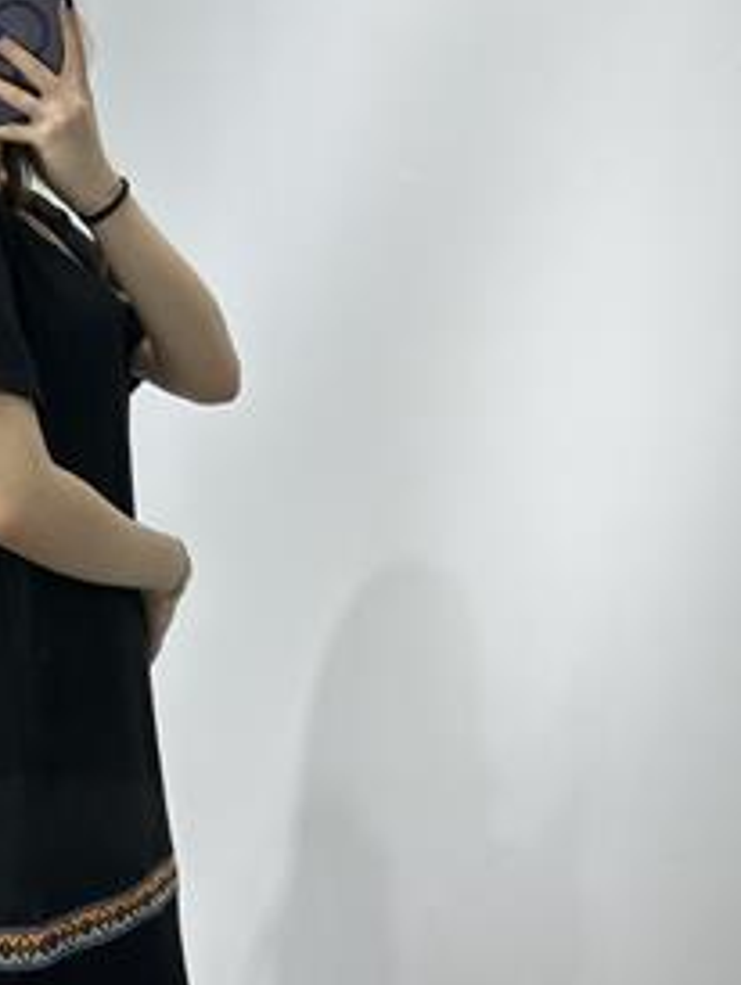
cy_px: 503
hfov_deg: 20.9
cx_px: 219
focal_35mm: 70
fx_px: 1995
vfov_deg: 27.8
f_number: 1.78
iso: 80
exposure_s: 1/359
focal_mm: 6.86
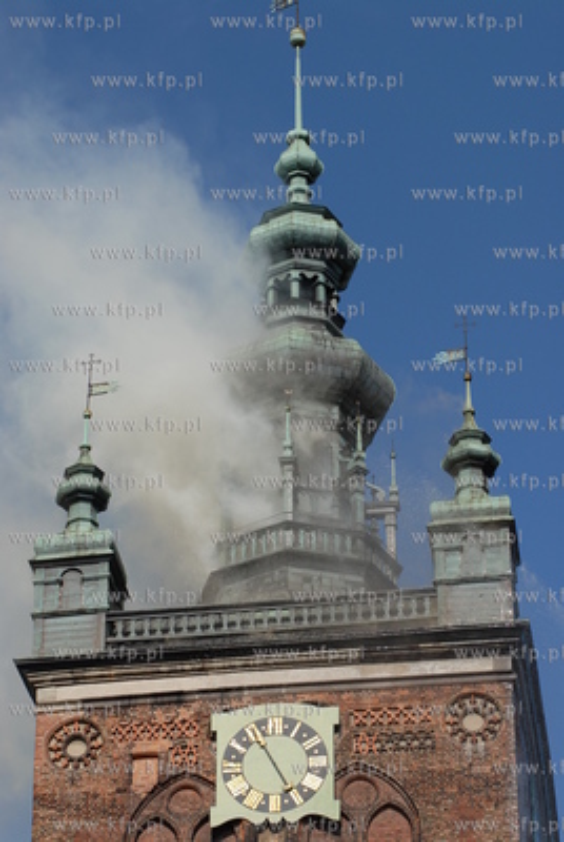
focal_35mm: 120
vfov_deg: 17.0
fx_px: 2810
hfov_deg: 11.5
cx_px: 282
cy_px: 421
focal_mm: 80
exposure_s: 1/500
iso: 100
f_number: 6.3
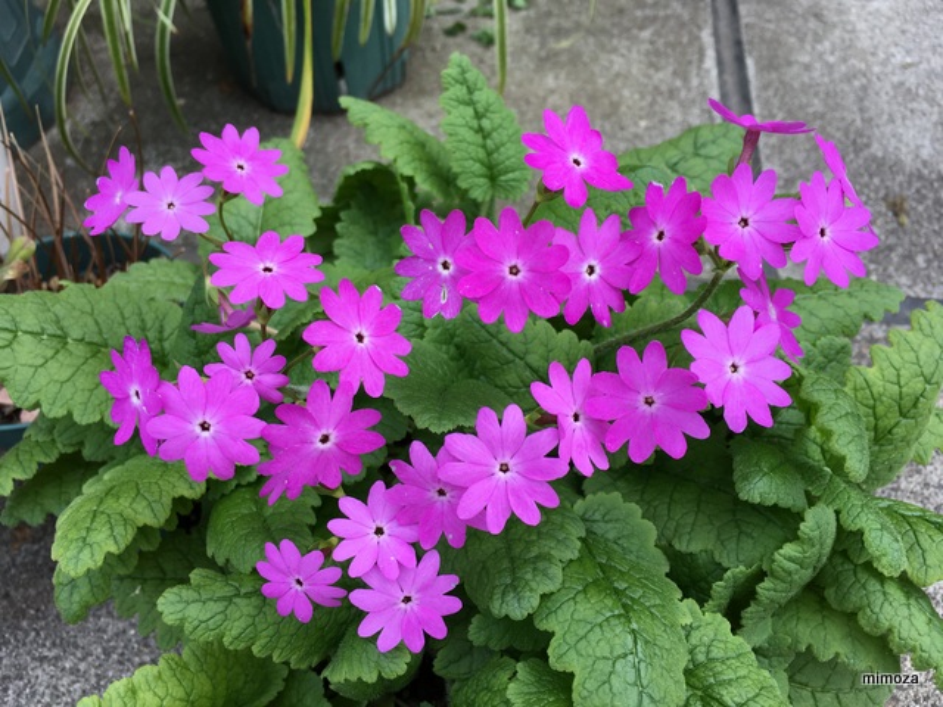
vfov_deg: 48.2
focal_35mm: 29
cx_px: 472
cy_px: 354
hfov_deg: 61.7
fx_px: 790
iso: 25
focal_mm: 4.15
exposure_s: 1/379
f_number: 2.2
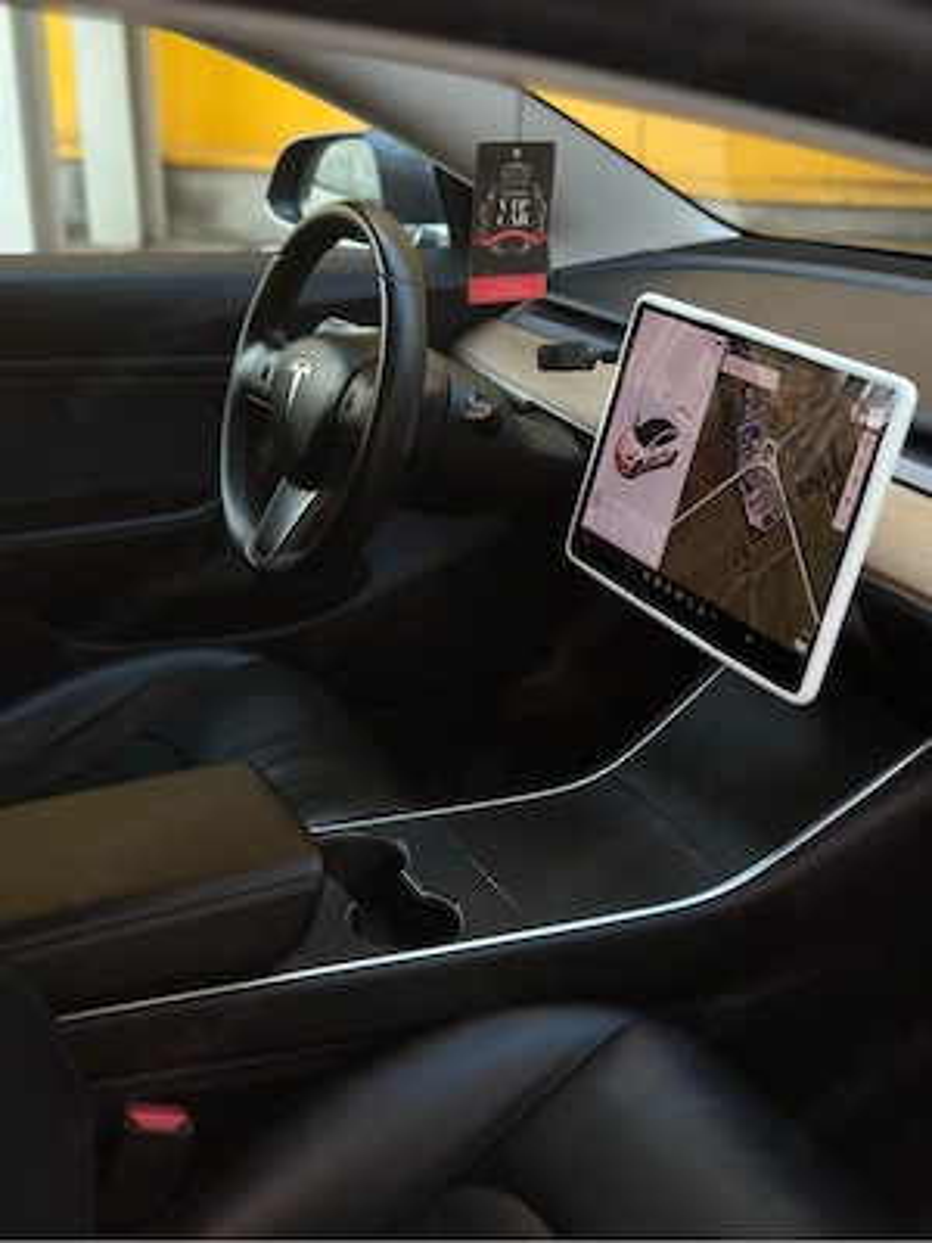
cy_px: 622
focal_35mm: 48
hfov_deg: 30.3
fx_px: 1723
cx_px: 466
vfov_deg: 39.7
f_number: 1.78
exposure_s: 1/121
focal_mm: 6.86
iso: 64
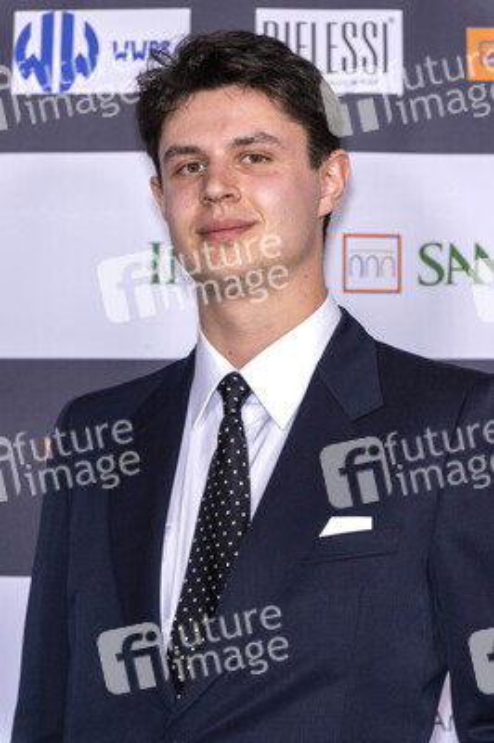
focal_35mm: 115
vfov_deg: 17.8
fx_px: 2371
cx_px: 247
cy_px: 372
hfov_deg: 11.9
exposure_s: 1/200
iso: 800
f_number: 5.6
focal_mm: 115
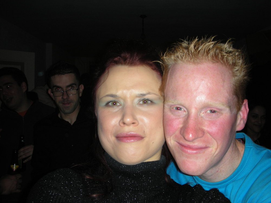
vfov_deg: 39.7
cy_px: 99
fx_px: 282
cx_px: 134
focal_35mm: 36
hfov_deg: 51.4
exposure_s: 1/60.1
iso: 50
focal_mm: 5.8
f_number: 3
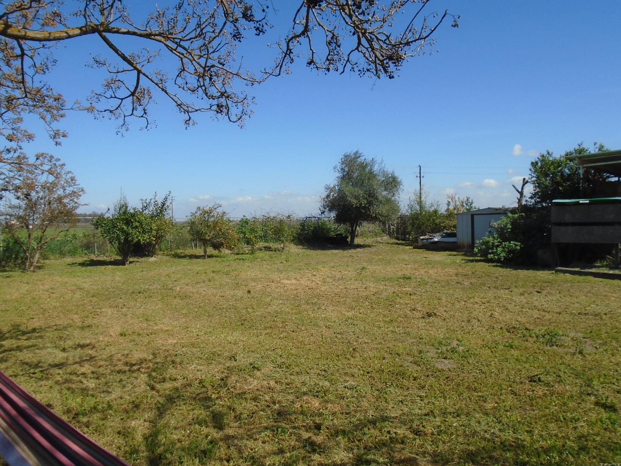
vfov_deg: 51.4
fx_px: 484
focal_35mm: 27
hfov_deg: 65.3
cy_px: 235
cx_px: 314
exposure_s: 1/250
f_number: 8
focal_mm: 4.6
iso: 100
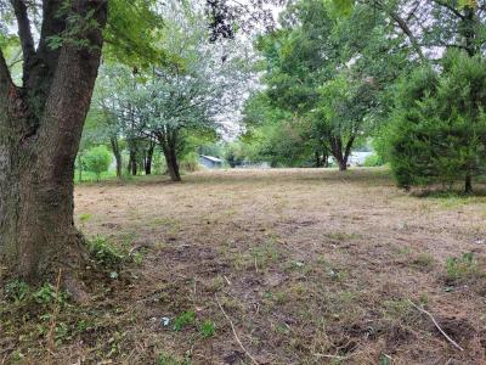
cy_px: 182
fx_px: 365
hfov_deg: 67.3
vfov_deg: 53.1
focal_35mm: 26
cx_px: 243
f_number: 1.8
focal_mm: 5.4
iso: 160
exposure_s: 1/120
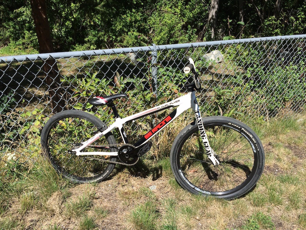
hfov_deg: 60.0
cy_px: 115
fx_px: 265
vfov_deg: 46.8
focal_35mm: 30
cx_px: 153
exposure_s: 1/1466
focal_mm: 4.12
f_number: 2.2
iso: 32
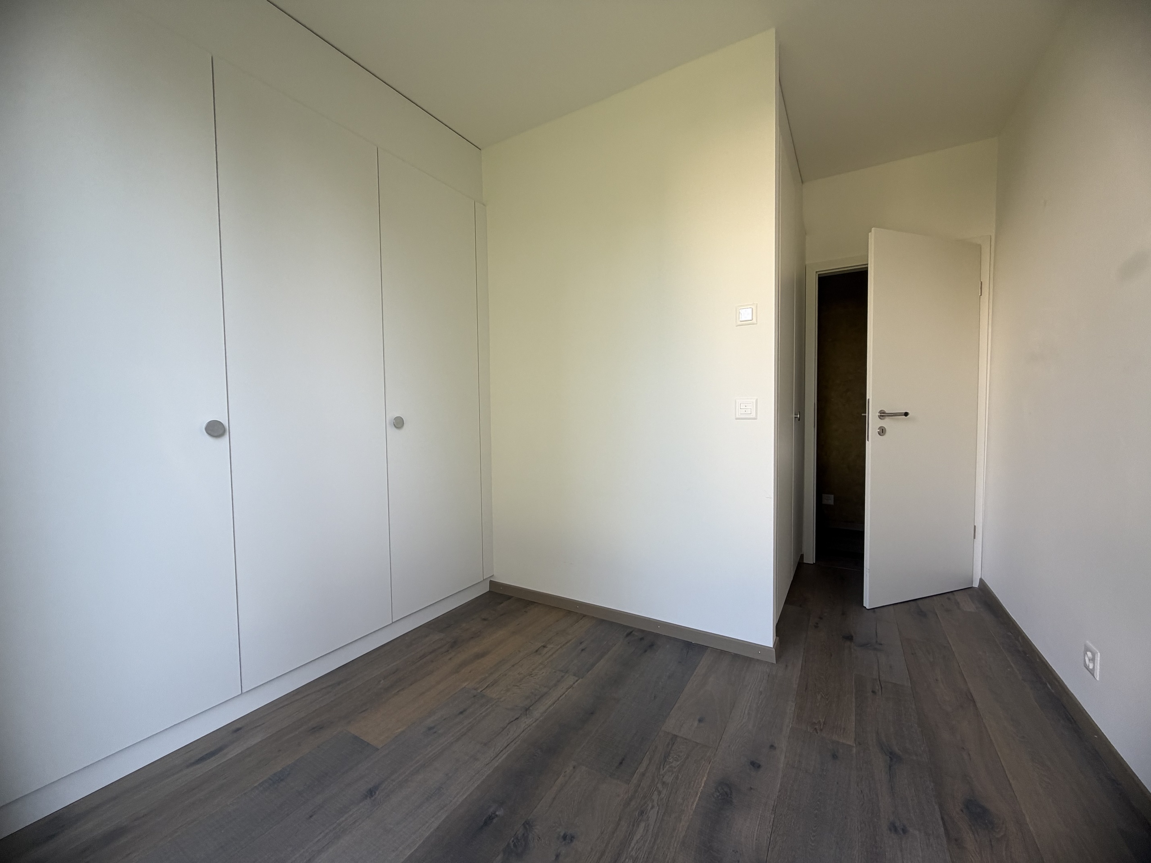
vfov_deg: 85.7
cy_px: 432
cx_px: 576
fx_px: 466
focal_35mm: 14
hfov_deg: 102.1
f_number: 2.2
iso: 100
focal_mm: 2.22
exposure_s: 1/121
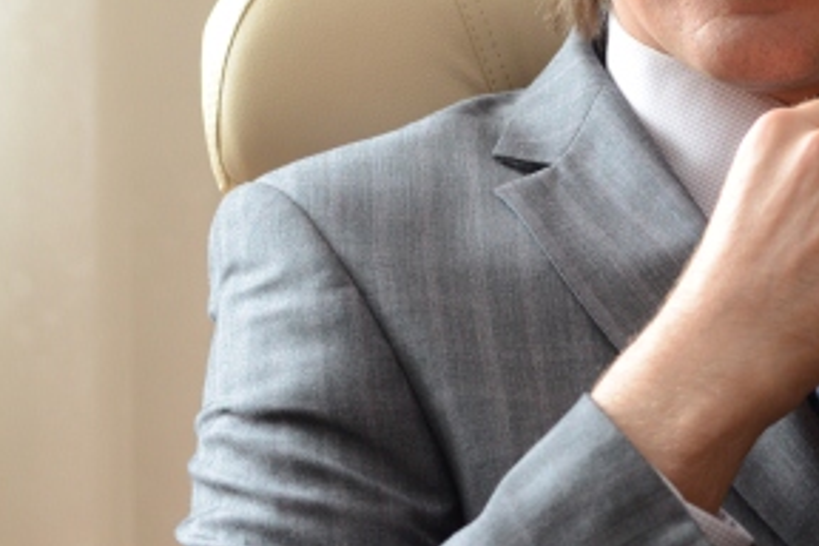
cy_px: 43
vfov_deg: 8.8
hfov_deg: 13.0
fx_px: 3549
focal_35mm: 156
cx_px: 791
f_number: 4.5
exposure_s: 1/50
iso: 800
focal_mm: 50
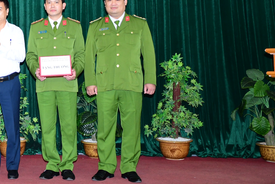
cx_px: -8
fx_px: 573
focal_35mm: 75
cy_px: 7
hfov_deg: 25.5
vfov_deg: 17.8
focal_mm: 24
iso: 1000
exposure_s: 1/200
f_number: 4.5
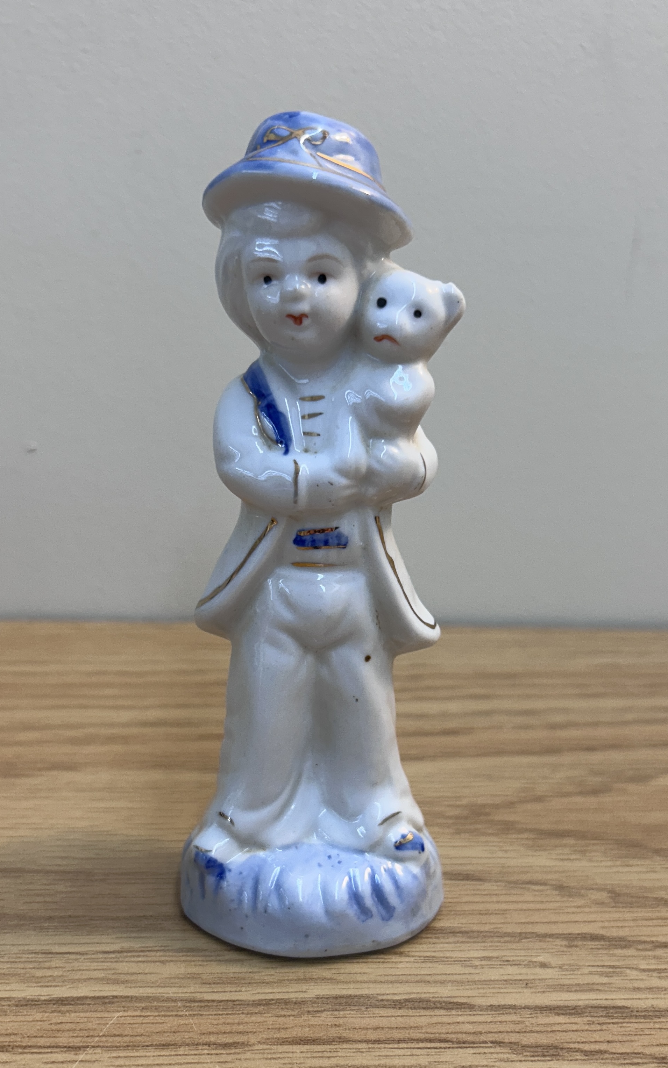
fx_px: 816
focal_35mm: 28
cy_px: 529
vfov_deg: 66.5
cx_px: 333
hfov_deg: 44.5
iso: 64
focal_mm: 5.7
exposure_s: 1/120
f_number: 1.5
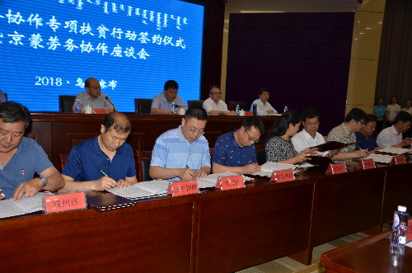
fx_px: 377
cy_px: 136
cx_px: 206
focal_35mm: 33
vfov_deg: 39.8
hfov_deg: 57.3
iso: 100
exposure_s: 1/60
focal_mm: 22
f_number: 3.8
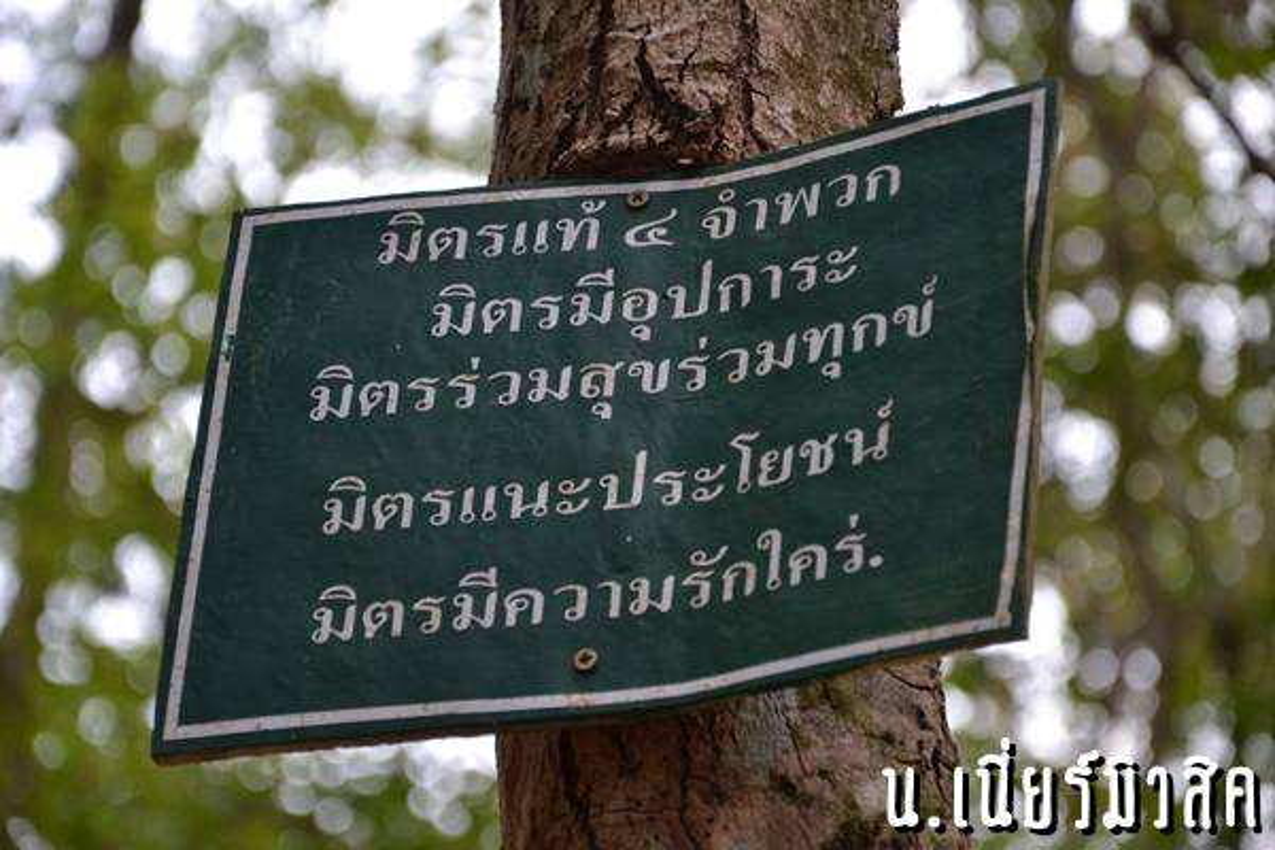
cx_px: 638
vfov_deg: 8.7
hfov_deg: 13.0
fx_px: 5578
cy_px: 425
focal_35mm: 158
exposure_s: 1/500
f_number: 5.6
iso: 1000
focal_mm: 105
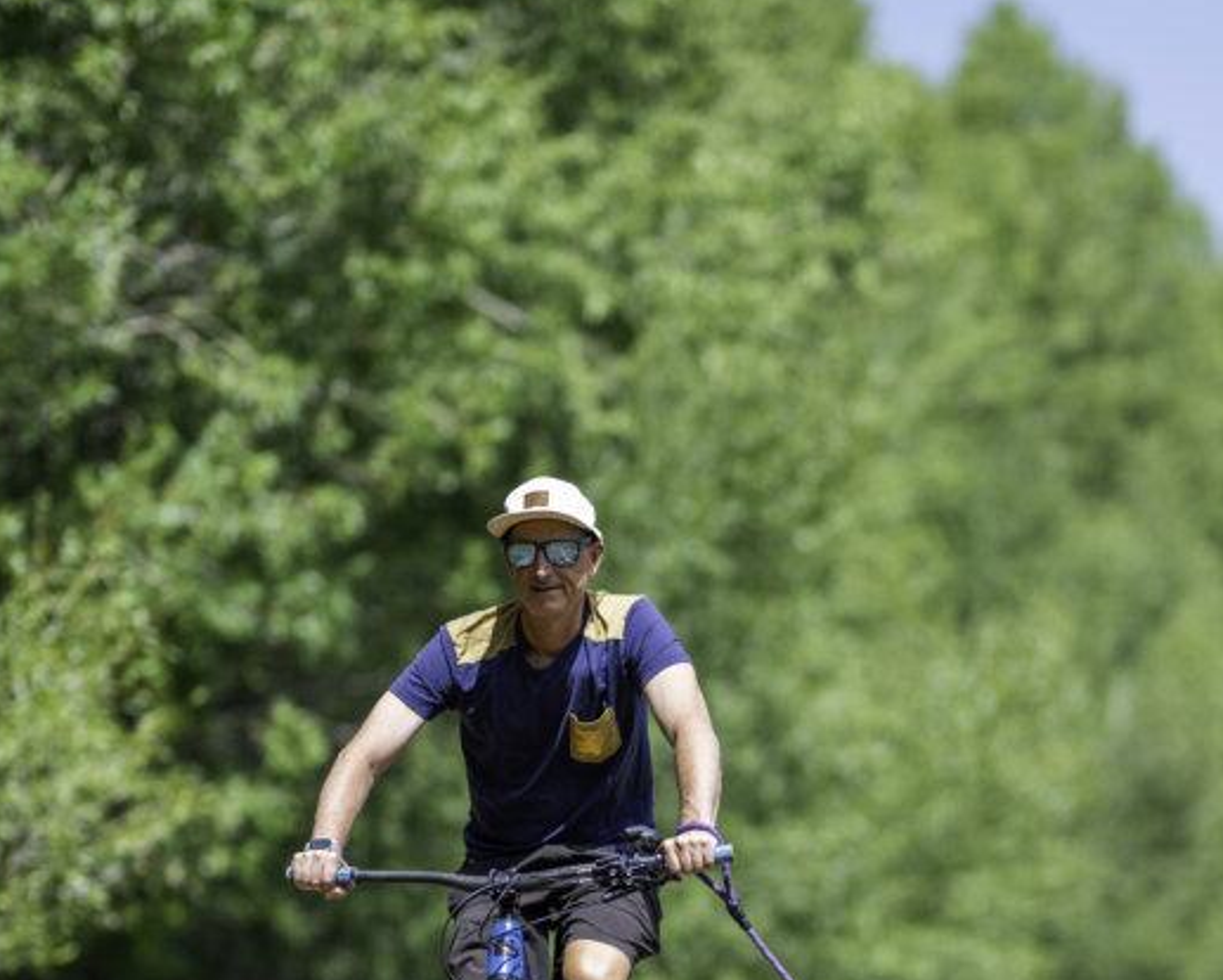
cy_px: 740
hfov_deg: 12.2
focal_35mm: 158
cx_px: 807
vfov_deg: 9.8
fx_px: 5721
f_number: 1.2
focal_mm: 85
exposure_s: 1/4000
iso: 64
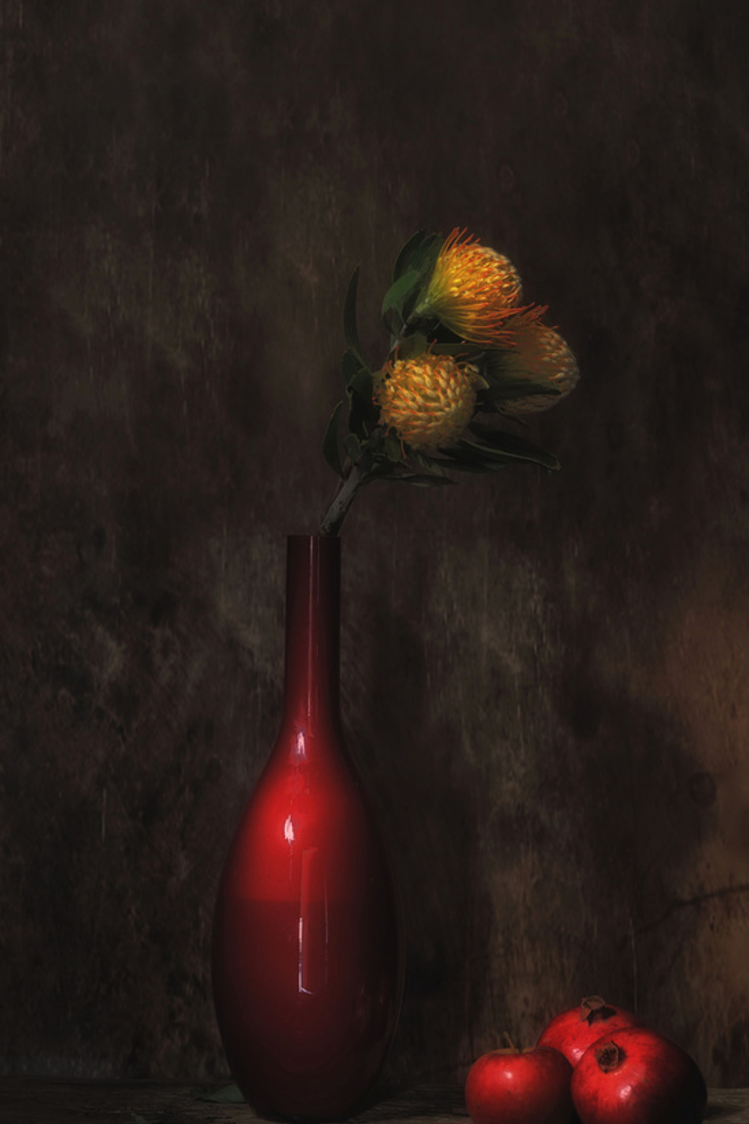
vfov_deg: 23.9
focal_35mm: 85
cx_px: 421
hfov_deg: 16.1
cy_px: 555
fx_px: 2654
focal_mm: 70
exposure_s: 13
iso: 50
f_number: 9
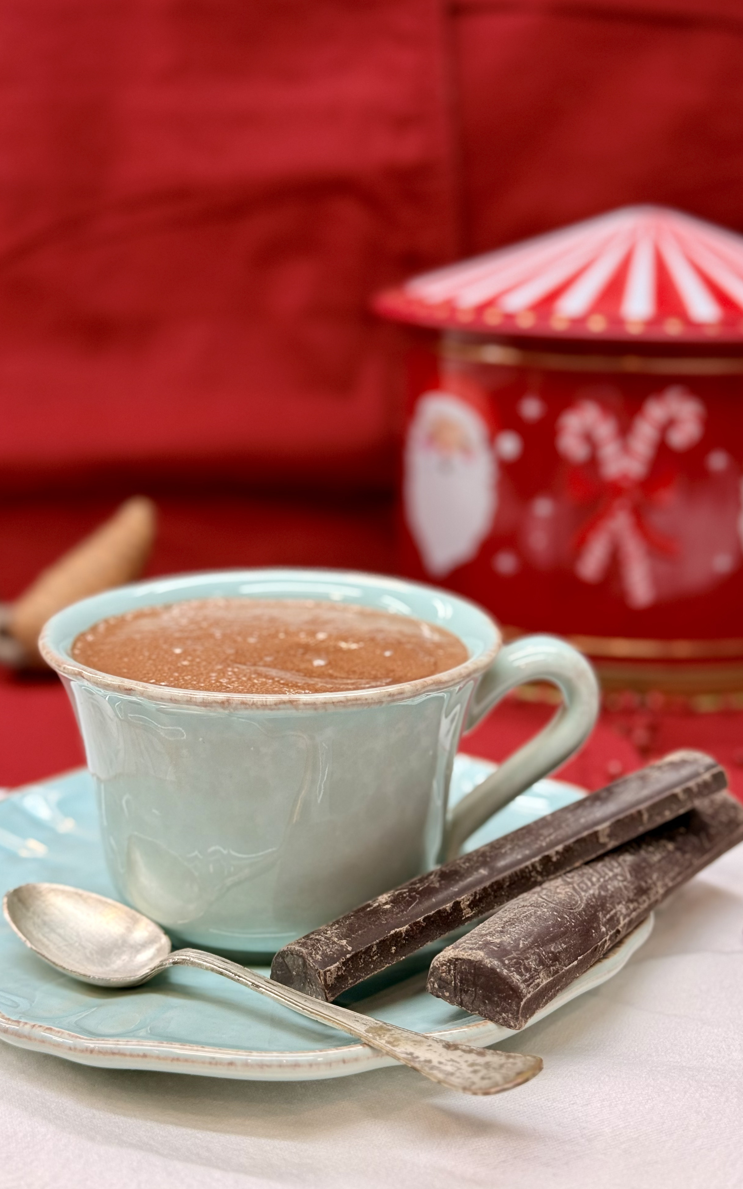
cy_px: 599
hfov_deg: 24.4
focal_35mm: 53
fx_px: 1717
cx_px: 438
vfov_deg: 38.2
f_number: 1.78
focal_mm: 6.76
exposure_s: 1/100
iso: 125
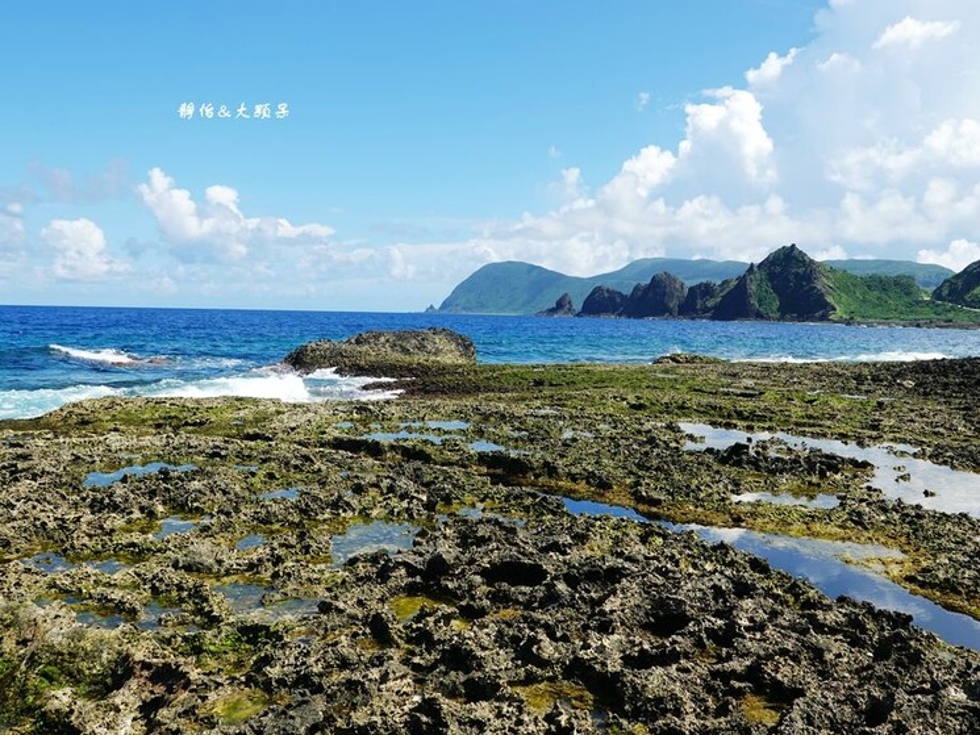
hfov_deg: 53.9
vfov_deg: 41.8
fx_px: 963
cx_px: 538
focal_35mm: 34
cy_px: 367
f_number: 5.6
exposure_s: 1/500
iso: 125
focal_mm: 11.52
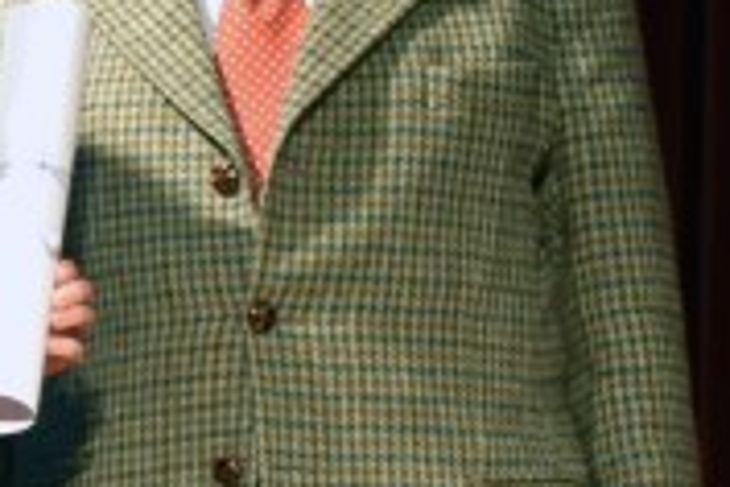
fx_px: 5292
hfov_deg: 7.3
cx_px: -1126
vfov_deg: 5.3
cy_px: 464
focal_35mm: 261
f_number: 4
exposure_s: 1/40
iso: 800
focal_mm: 30
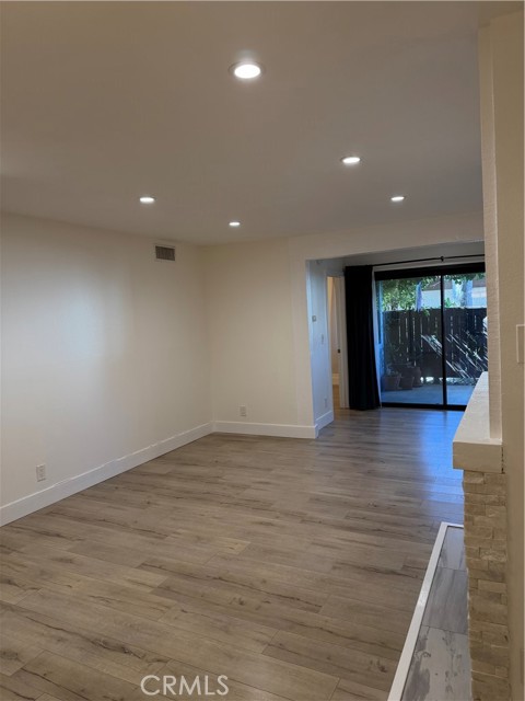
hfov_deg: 56.8
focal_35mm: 24
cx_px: 262
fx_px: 485
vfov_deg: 71.6
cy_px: 350
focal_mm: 6.76
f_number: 1.78
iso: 200
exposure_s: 1/120
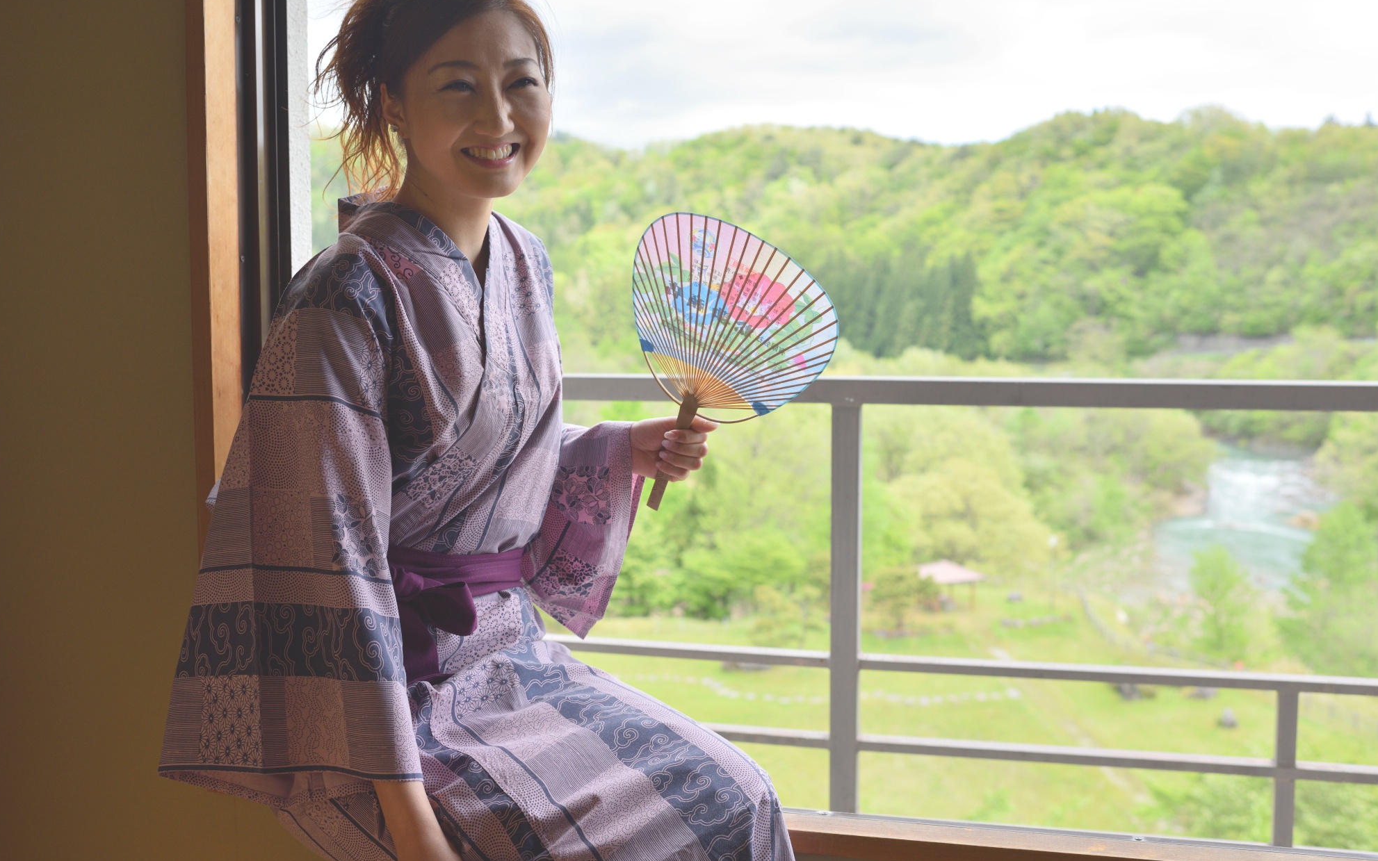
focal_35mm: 36
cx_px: 685
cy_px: 399
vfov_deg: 35.3
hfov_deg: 54.0
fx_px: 1352
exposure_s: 1/320
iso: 200
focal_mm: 35
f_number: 4.5
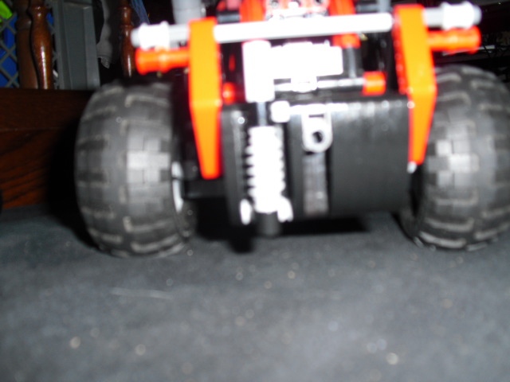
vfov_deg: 39.7
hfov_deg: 51.4
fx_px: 530
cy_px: 191
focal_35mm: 36
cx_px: 255
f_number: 3.1
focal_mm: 6.3
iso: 100
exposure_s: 1/60
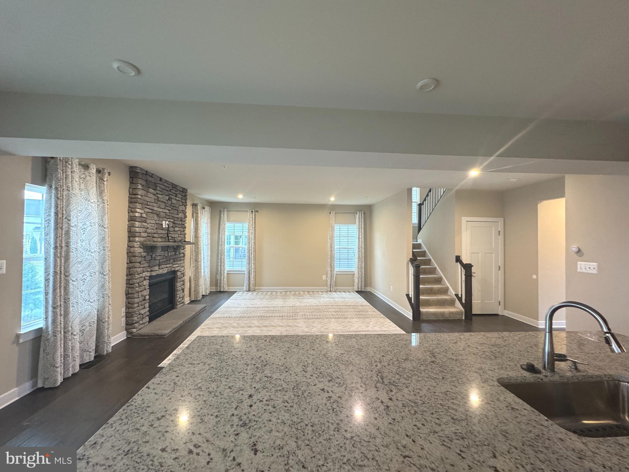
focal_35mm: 14
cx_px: 314
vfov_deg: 85.7
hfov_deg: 102.1
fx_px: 254
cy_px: 236
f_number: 2.2
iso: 250
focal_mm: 2.22
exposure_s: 1/60
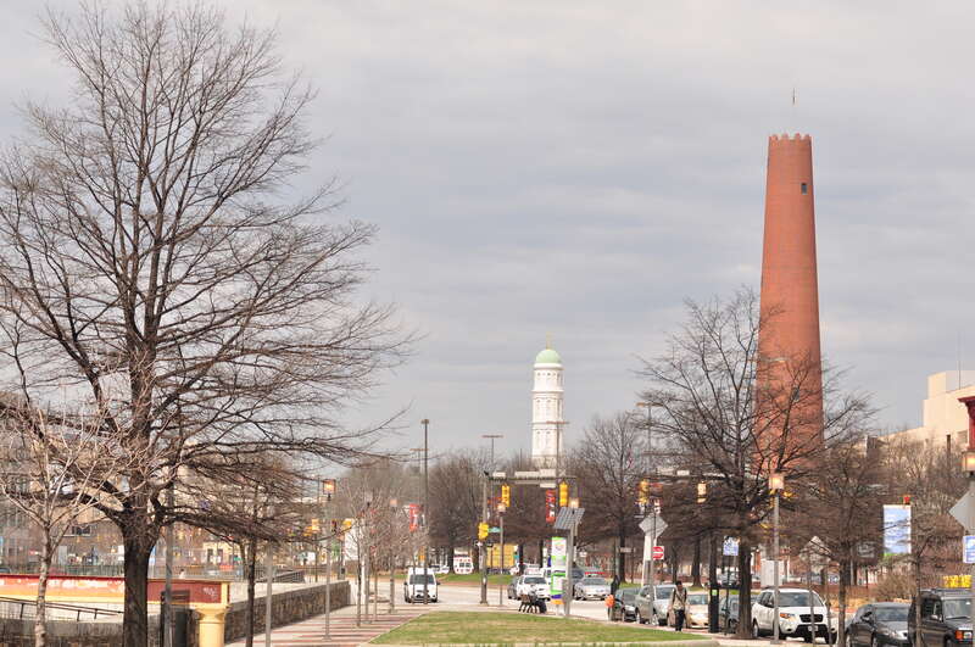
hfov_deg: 19.0
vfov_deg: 12.6
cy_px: 324
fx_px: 2921
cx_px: 488
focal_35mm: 108
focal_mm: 72
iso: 200
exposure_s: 1/800
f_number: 7.1
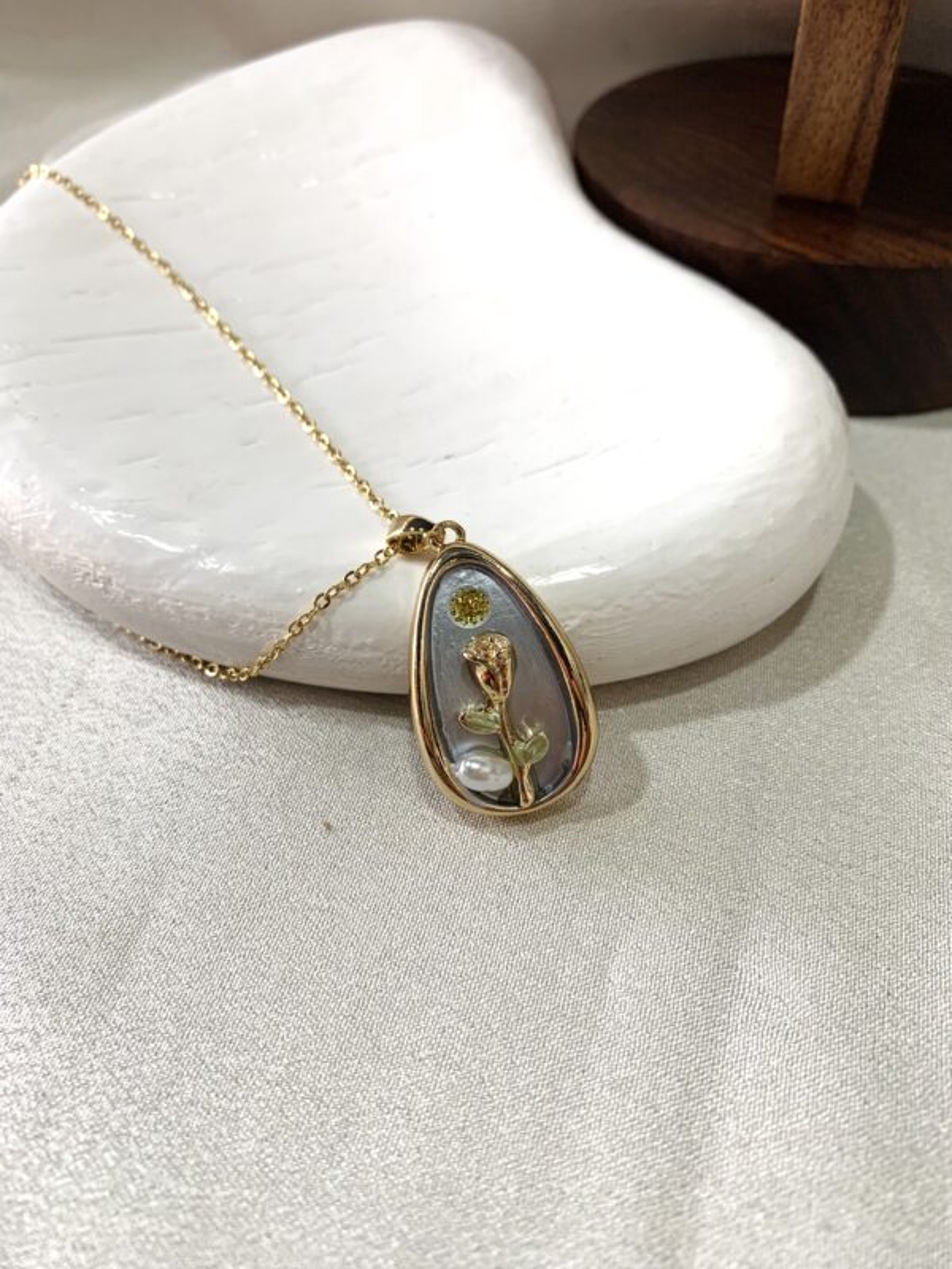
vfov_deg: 67.3
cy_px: 634
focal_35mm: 26
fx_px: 953
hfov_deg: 53.1
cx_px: 476
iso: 100
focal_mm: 4.25
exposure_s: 1/100
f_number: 1.8
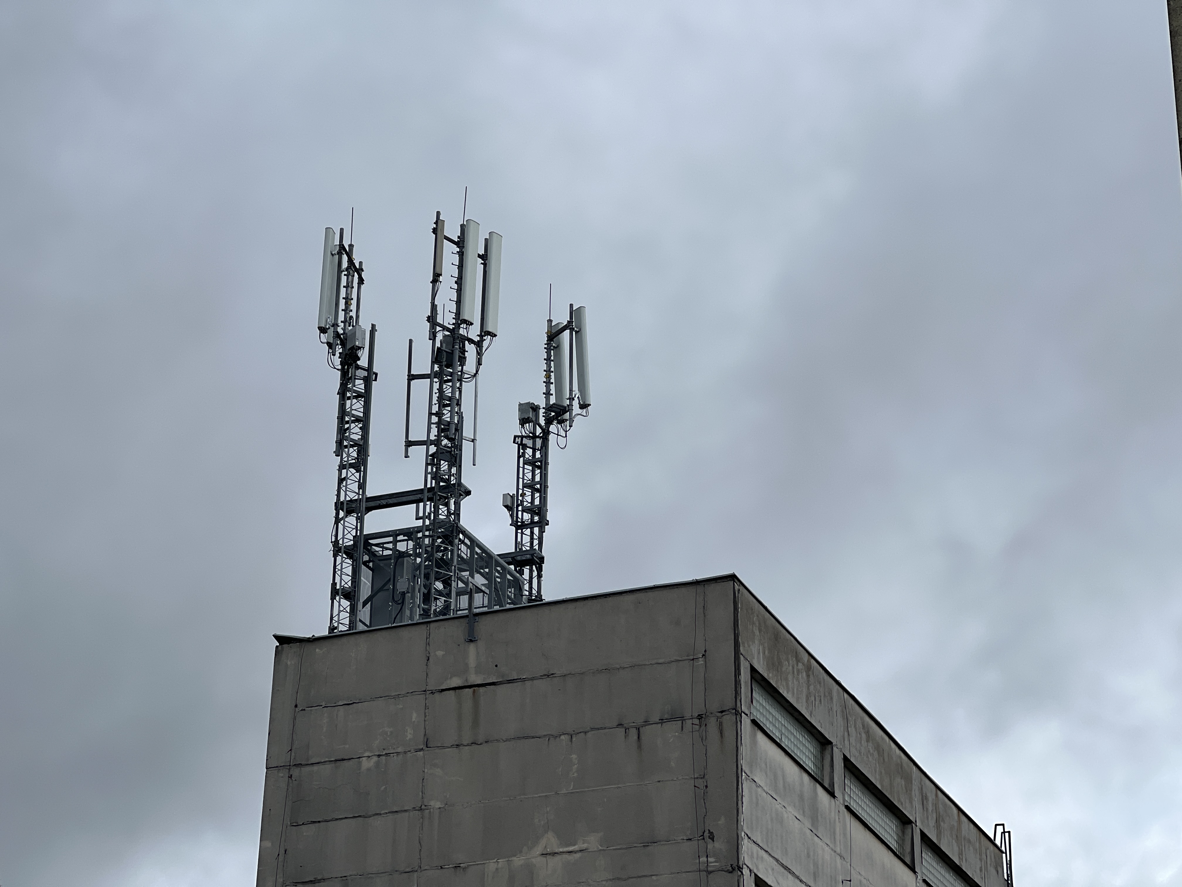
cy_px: 444
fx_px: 2629
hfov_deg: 25.3
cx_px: 591
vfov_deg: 19.1
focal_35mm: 77
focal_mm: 9
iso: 32
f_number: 2.8
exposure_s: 1/608
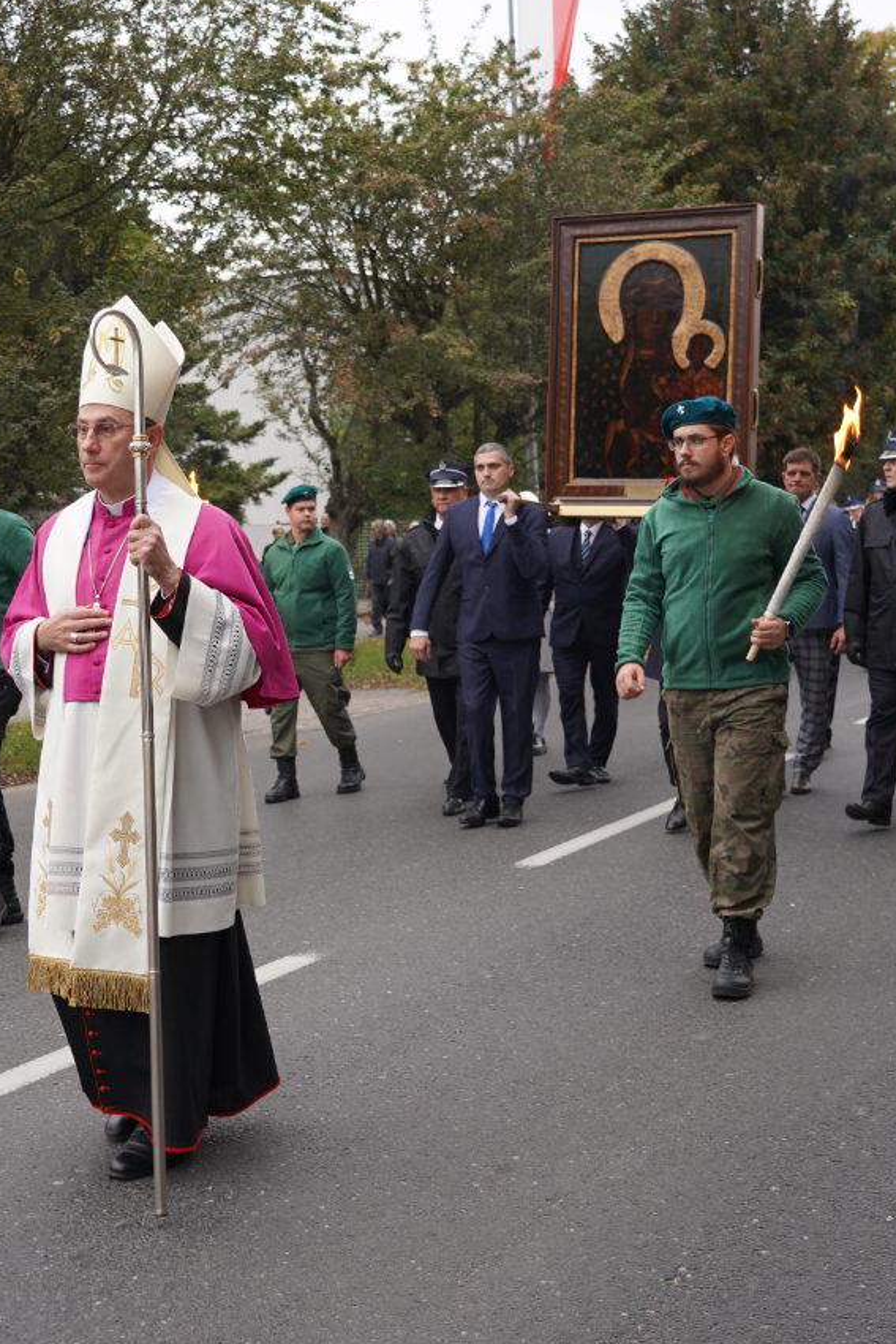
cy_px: 666
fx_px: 1940
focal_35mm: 52
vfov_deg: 38.2
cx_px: 294
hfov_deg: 25.9
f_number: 4
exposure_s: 1/160
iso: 1000
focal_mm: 34
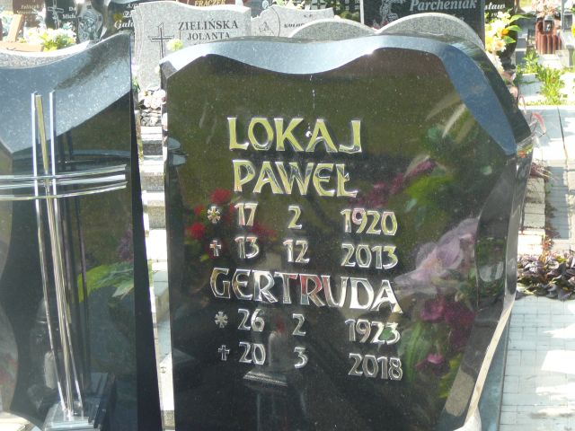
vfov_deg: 20.7
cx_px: 288
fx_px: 1179
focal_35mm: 71
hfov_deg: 27.4
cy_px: 216
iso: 80
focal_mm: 10.5
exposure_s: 1/125
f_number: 3.7
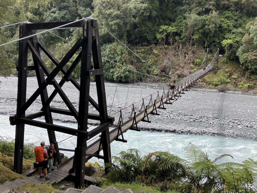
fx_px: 208
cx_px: 128
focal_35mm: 28
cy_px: 96
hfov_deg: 63.4
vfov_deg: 49.7
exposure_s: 1/725
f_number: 1.8
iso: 32
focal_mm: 3.99
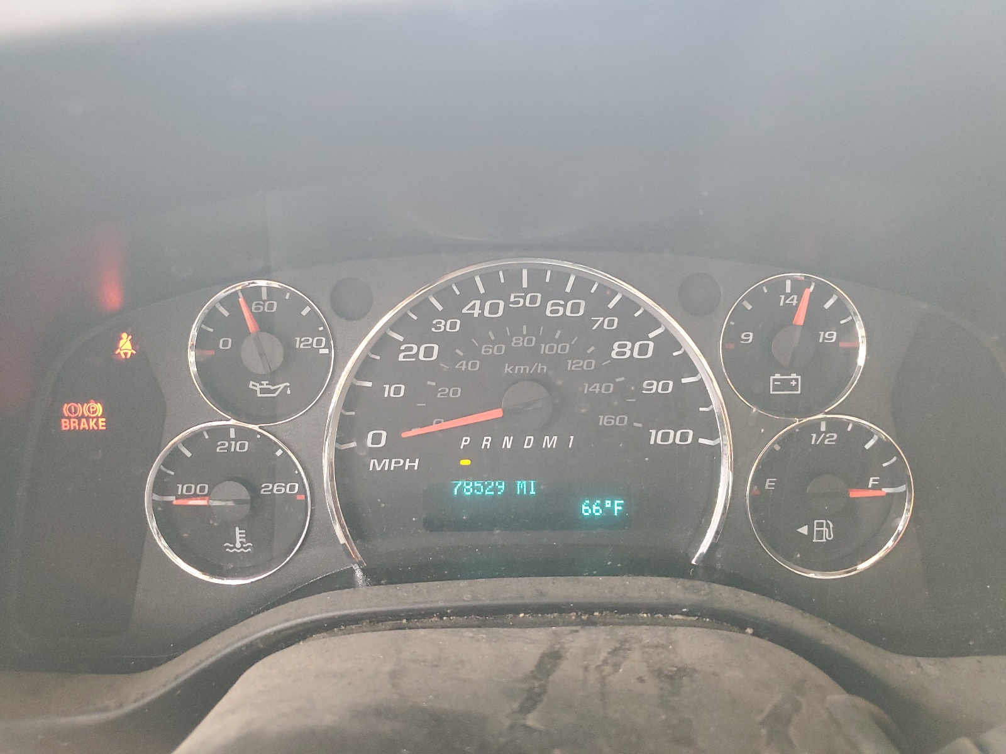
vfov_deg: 53.1
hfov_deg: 67.3
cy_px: 377
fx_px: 756
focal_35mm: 26
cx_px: 503
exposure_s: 1/60.2
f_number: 1.5
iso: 287
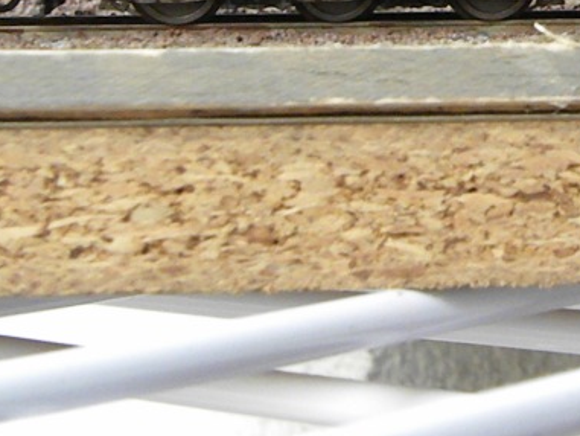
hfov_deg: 12.9
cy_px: -31
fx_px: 2514
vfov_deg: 9.8
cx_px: 625
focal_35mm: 150
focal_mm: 11.8
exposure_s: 1/270
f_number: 3.5
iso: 694
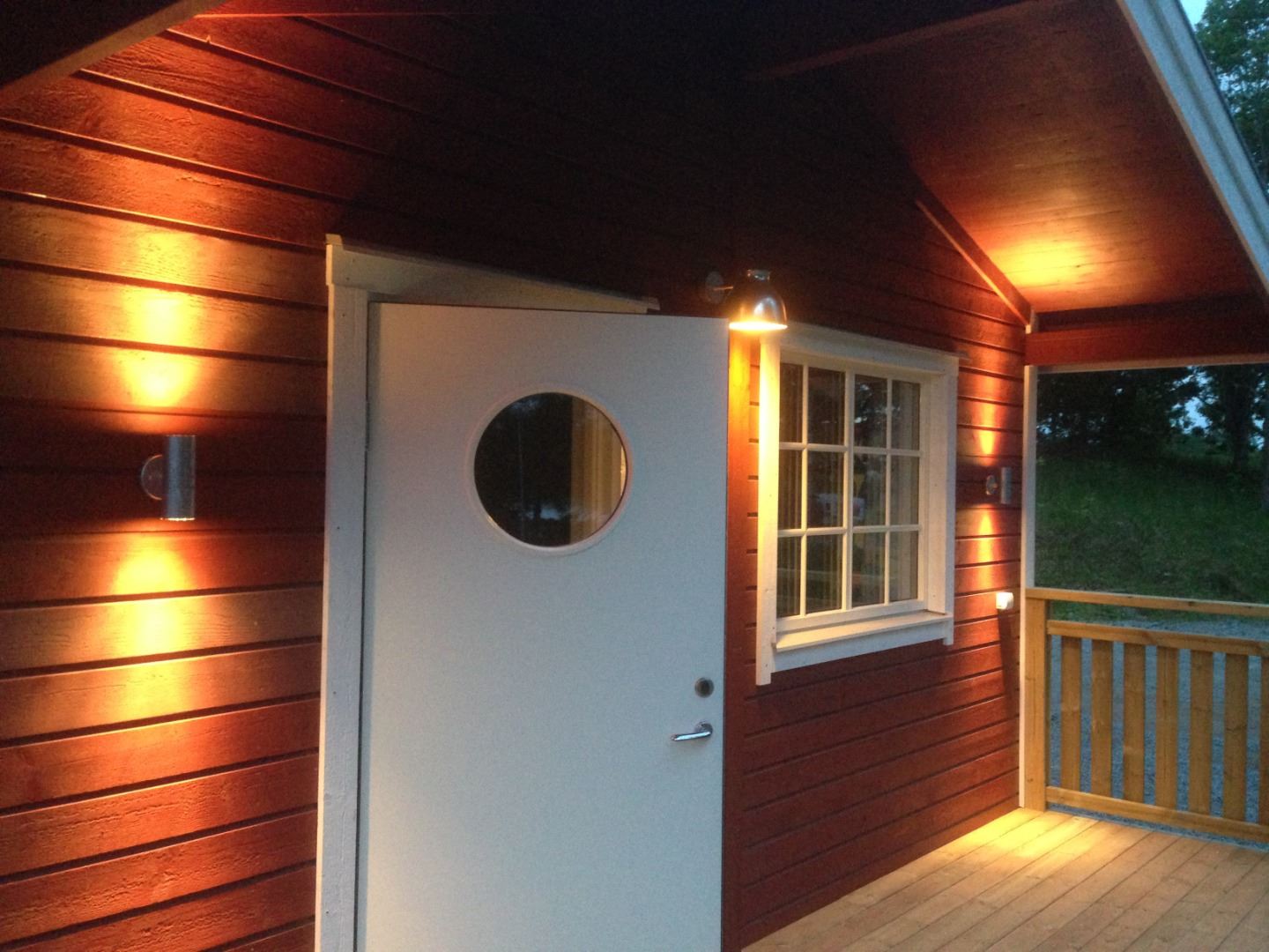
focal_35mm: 33
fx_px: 1210
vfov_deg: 42.9
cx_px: 634
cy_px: 476
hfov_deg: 55.4
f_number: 2.4
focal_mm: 4.13
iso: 400
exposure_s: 1/15
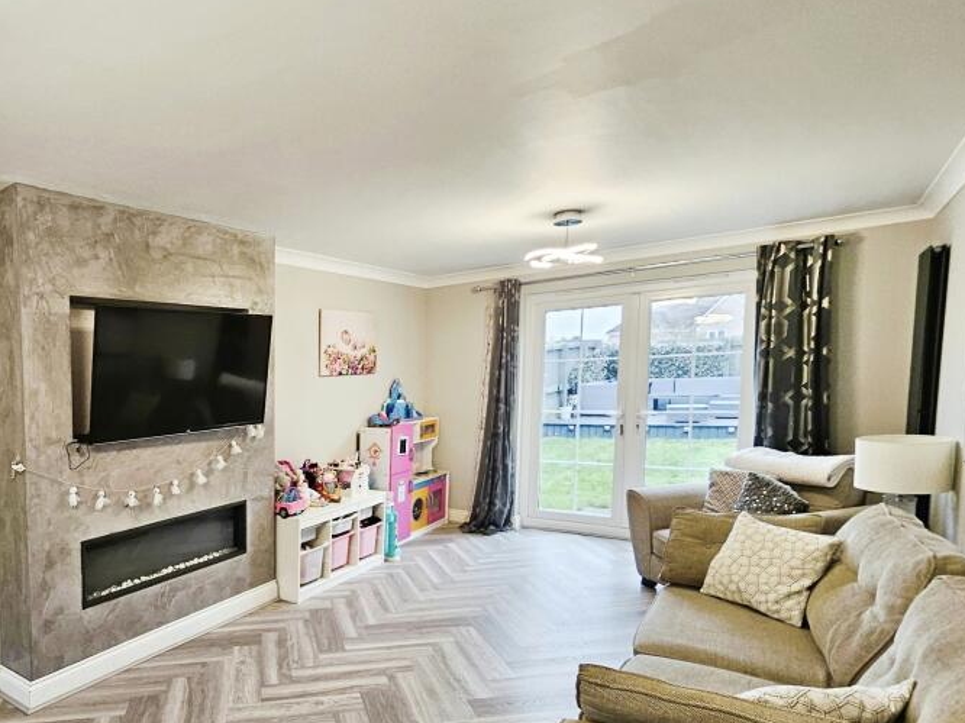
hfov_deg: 79.8
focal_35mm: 20
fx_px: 557
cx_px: 346
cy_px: 540
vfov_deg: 62.3
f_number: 2.2
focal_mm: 1.7
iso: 160
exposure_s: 1/50
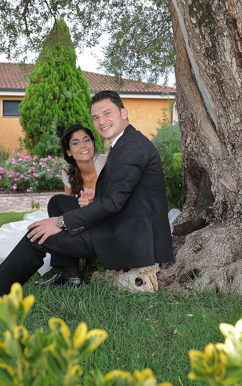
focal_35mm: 48
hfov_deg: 26.8
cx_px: 89
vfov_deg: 41.8
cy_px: 192
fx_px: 506
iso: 200
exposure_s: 1/60
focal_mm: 31
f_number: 5
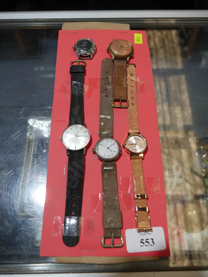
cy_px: 138
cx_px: 104
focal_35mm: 28
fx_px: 224
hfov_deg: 49.8
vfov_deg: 63.4
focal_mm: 14
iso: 200
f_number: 4
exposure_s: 1/125
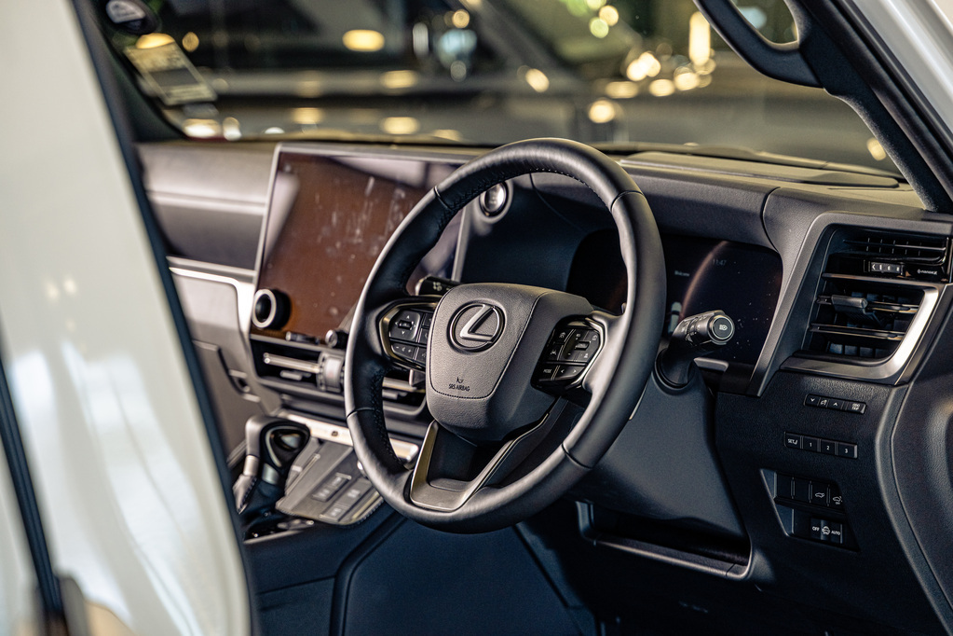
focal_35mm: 75
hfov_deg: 27.0
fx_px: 1985
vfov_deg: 18.2
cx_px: 476
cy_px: 318
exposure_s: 1/125
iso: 500
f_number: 3.5
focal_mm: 75
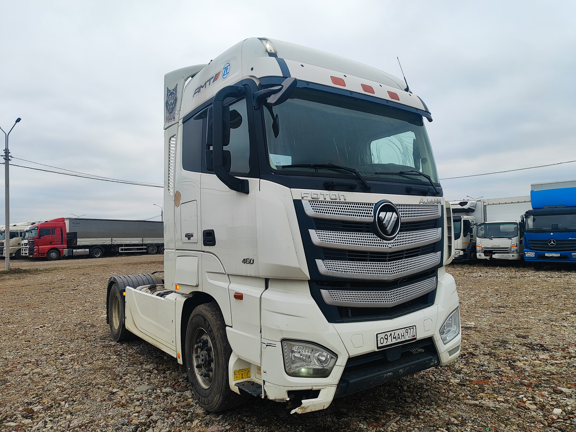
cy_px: 216
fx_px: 399
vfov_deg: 56.8
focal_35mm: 24
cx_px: 288
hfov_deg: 71.6
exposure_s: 1/105
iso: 50
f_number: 1.89
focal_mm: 5.89
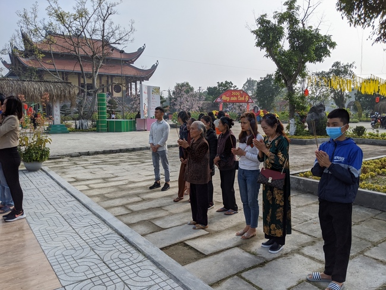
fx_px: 301
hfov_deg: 65.3
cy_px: 145
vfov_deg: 51.4
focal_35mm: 27
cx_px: 193
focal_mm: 4.44
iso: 62
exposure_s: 1/4695
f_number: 1.8
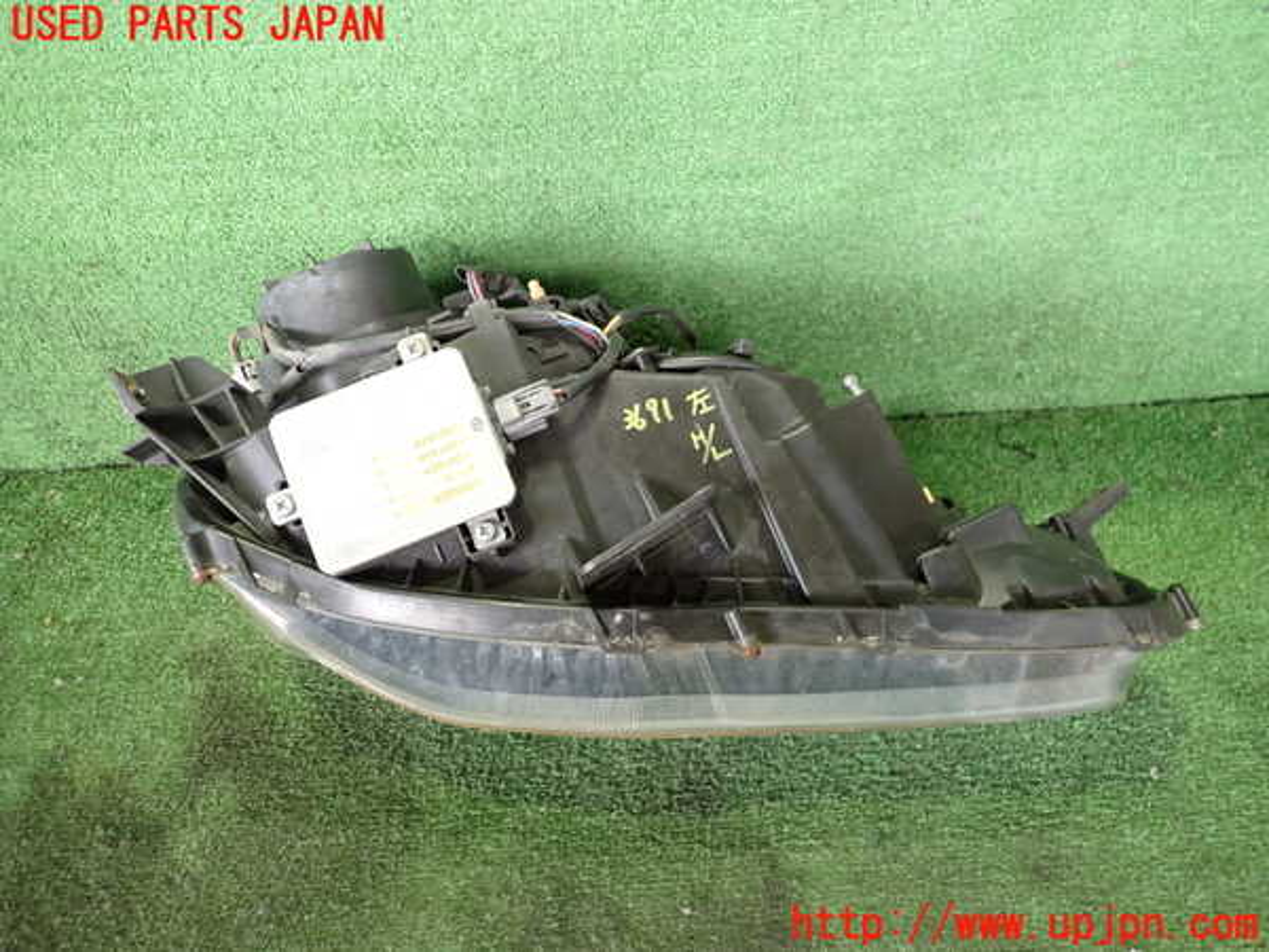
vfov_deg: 54.9
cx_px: 634
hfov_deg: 69.4
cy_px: 476
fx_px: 916
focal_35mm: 25
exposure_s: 1/30
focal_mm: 4.5
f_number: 2
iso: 400
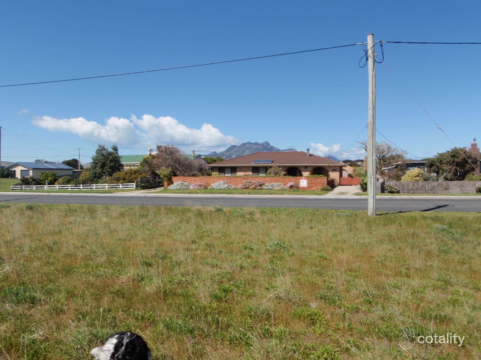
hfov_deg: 63.4
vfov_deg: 49.7
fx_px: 389
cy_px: 180
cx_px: 240
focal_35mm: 28
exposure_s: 1/500
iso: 64
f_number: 5
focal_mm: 5
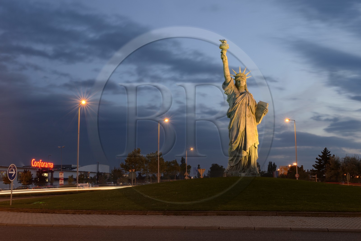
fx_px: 401
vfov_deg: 33.4
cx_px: 180
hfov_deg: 48.5
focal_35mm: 40
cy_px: 120
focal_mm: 40
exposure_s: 20
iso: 100
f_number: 22
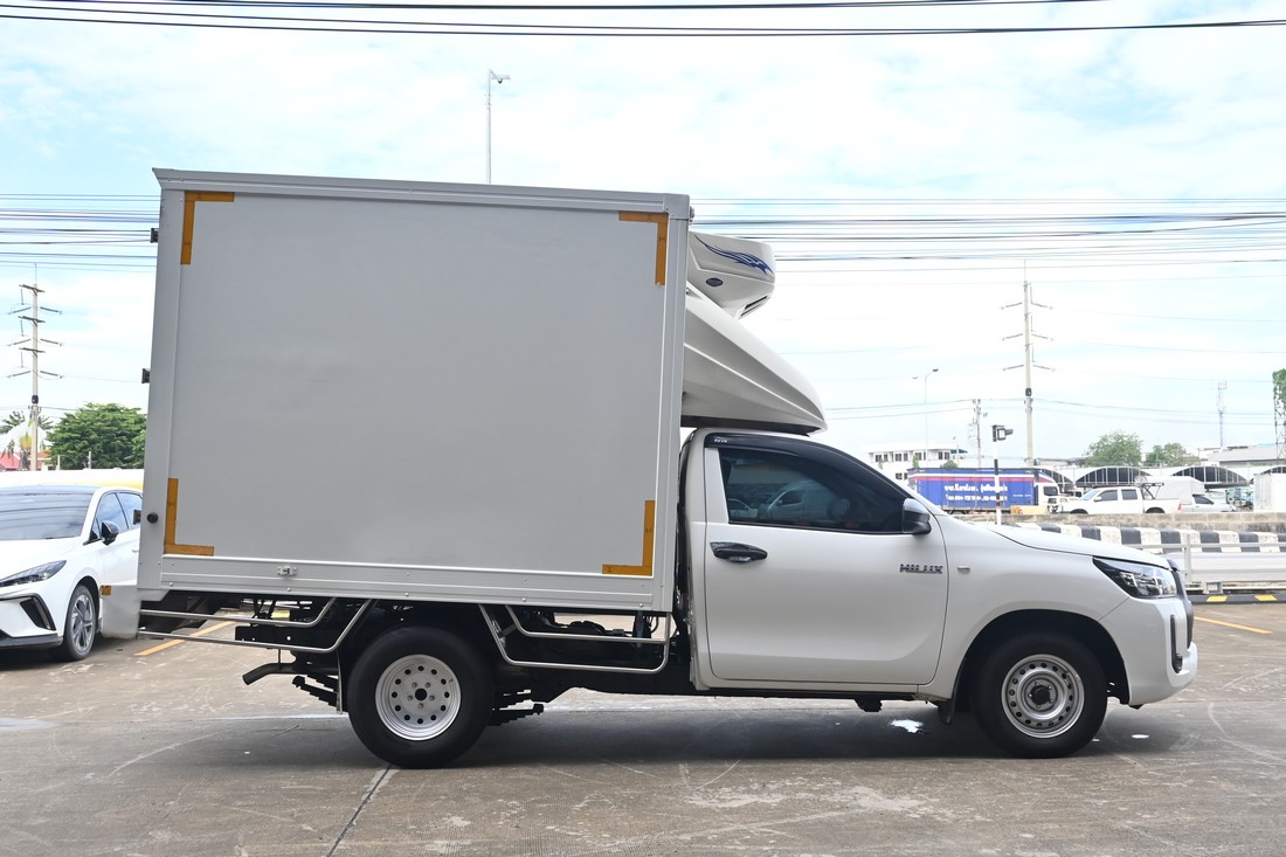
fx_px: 1286
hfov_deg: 53.1
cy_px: 428
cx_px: 643
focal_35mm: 36
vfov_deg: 36.9
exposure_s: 1/1500
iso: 560
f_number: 4.8
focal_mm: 24
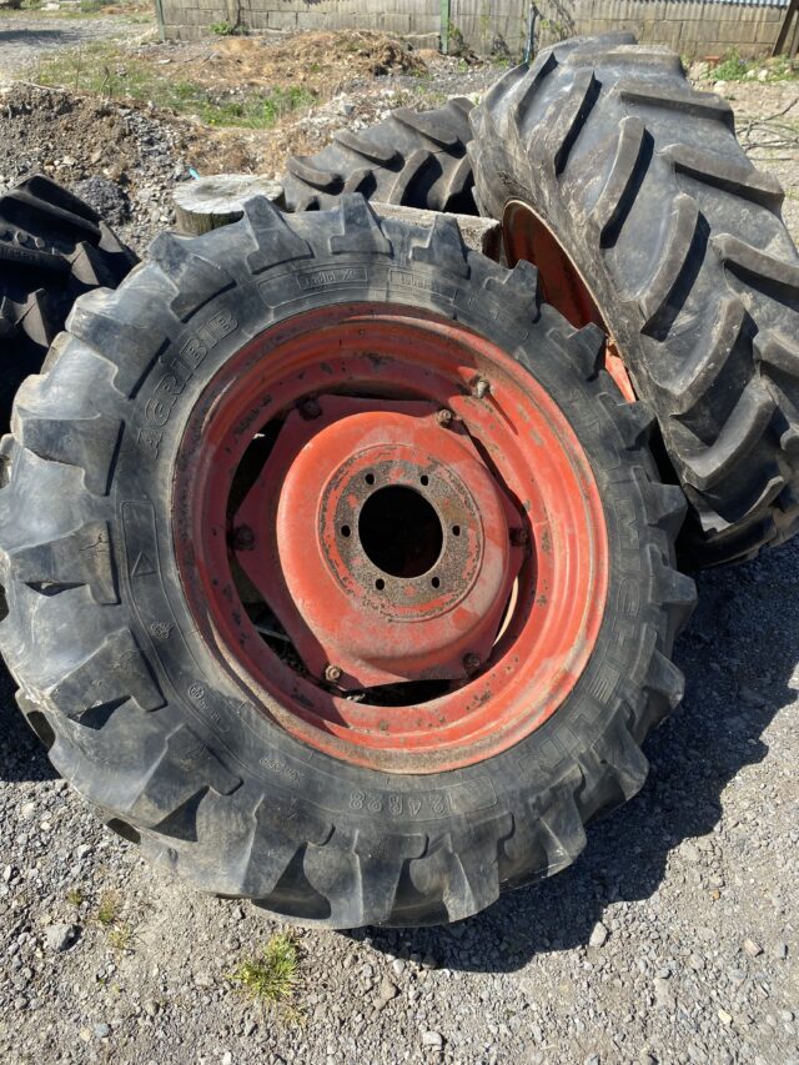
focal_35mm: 26
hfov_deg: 53.1
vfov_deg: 67.3
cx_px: 400
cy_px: 532
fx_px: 800
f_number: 1.8
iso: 32
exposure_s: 1/1429
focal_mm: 4.25
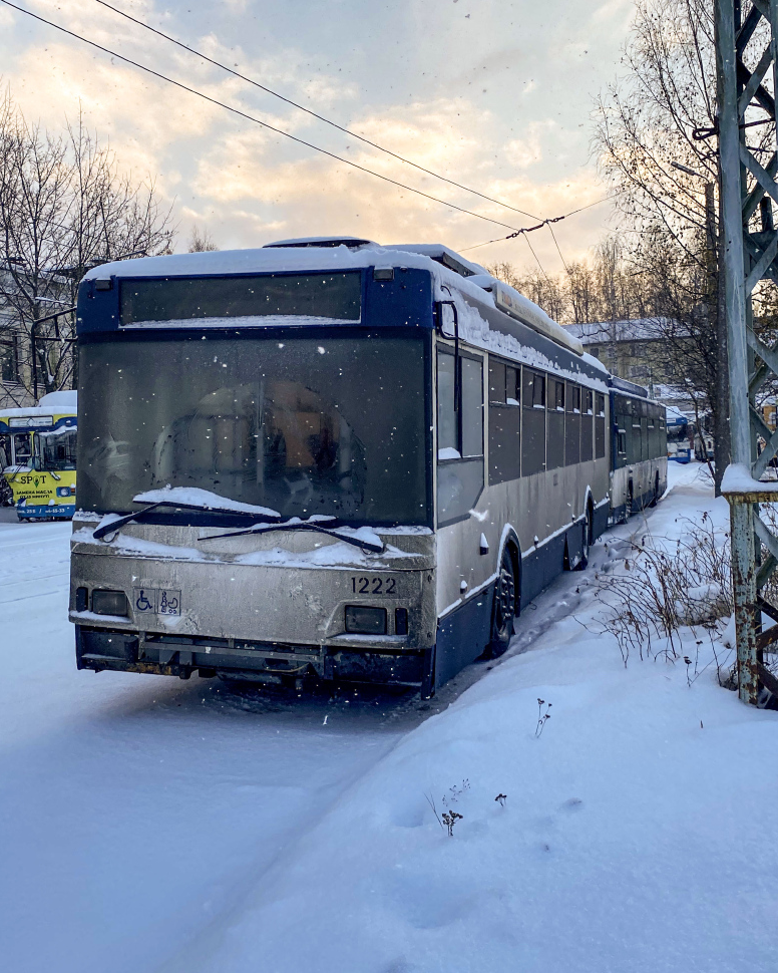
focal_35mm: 34
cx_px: 346
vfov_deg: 52.8
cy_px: 486
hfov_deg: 43.3
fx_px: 979
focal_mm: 4.25
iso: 32
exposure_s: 1/805
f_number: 1.8
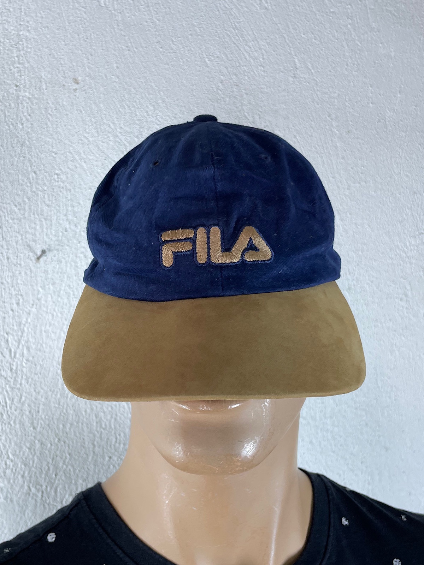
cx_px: 212
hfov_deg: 53.1
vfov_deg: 67.3
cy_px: 282
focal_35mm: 26
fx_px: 425
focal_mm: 4.2
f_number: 1.6
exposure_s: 1/107
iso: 32
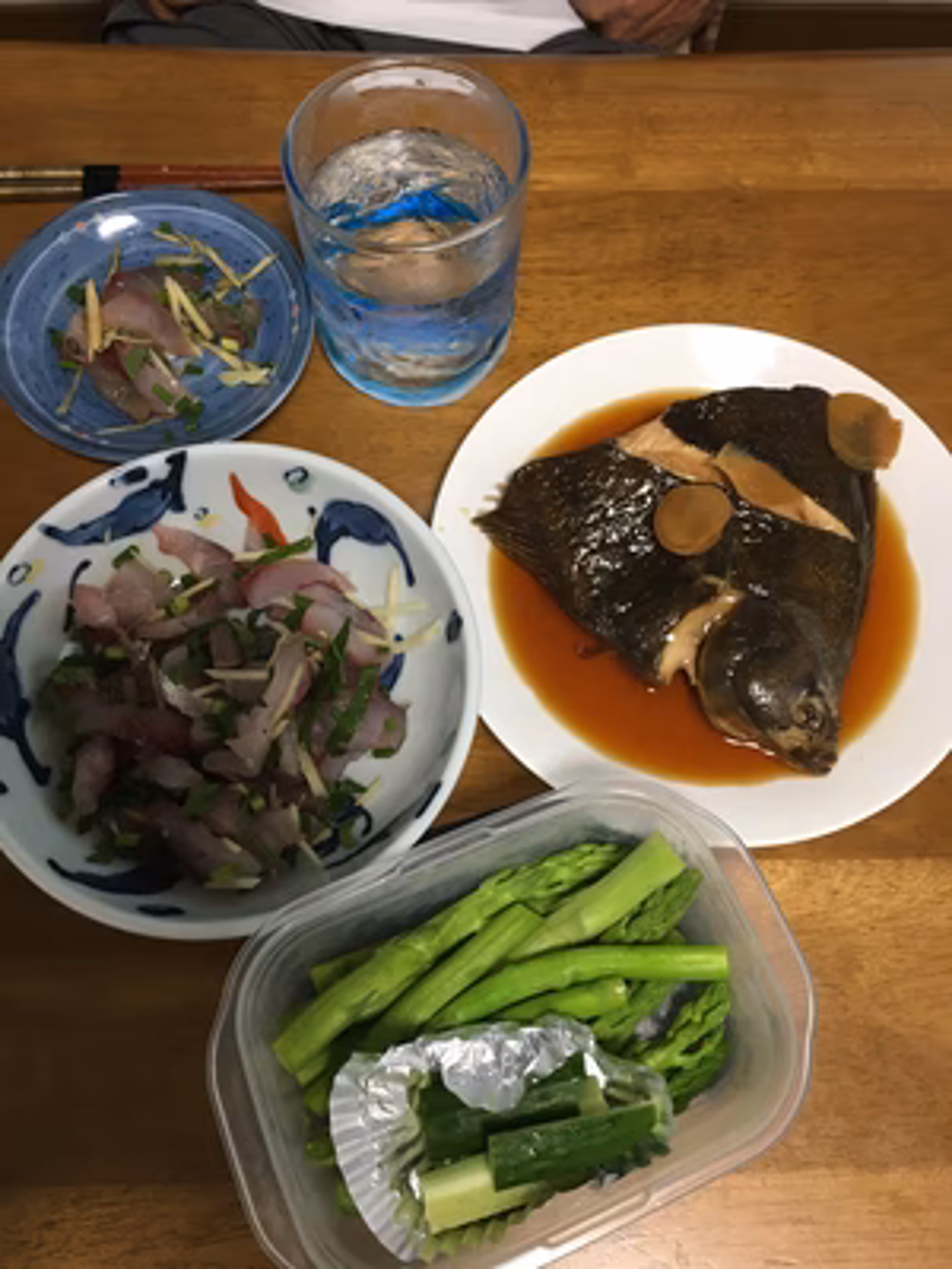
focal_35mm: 29
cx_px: 476
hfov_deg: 48.2
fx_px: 1063
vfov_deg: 61.7
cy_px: 634
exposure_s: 1/30
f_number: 2.2
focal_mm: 4.15
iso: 80
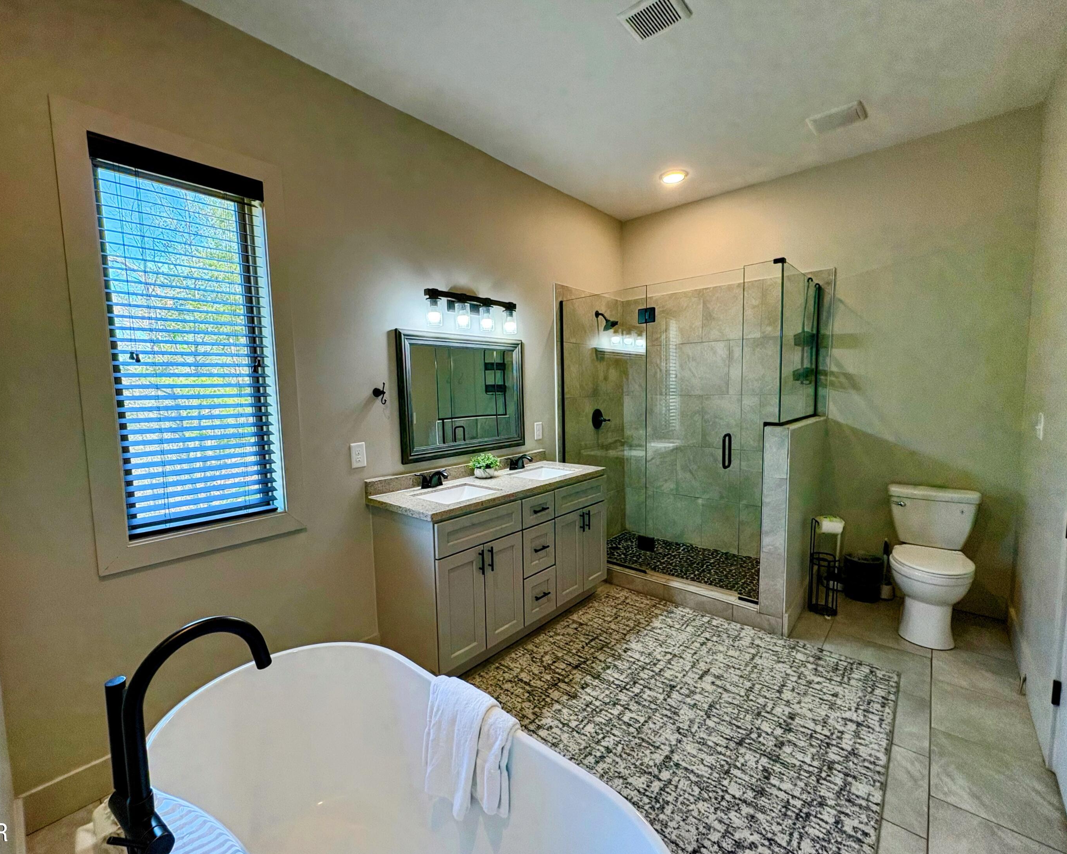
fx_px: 474
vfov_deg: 84.0
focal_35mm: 15
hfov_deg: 96.7
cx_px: 502
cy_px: 433
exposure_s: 1/120
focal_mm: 2.22
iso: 200
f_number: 2.2
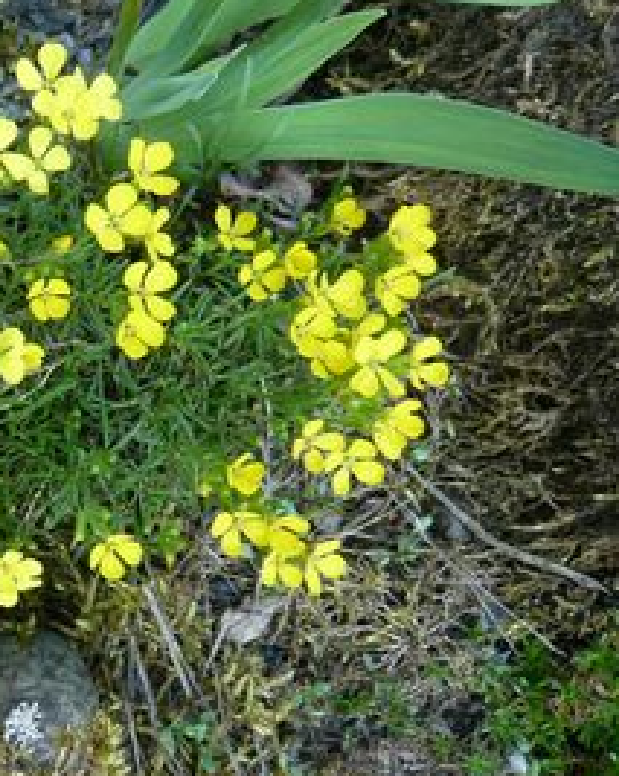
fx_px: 941
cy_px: 369
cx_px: 41
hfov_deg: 34.1
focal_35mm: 41
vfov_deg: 44.8
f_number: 2.8
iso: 100
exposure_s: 1/50
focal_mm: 4.6
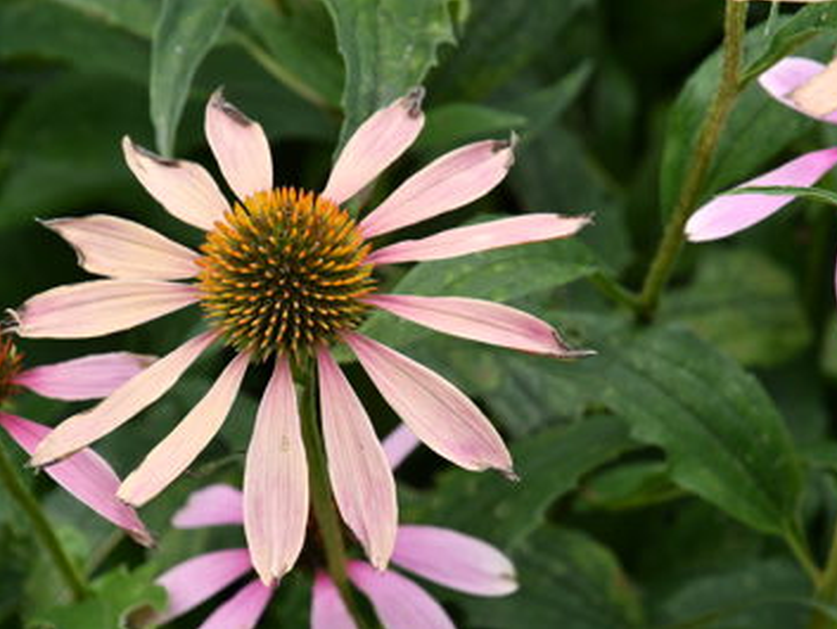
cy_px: 314
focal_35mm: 327
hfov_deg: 6.1
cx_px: 472
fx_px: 7909
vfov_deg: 4.5
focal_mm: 200
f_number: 9
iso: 320
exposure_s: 1/80
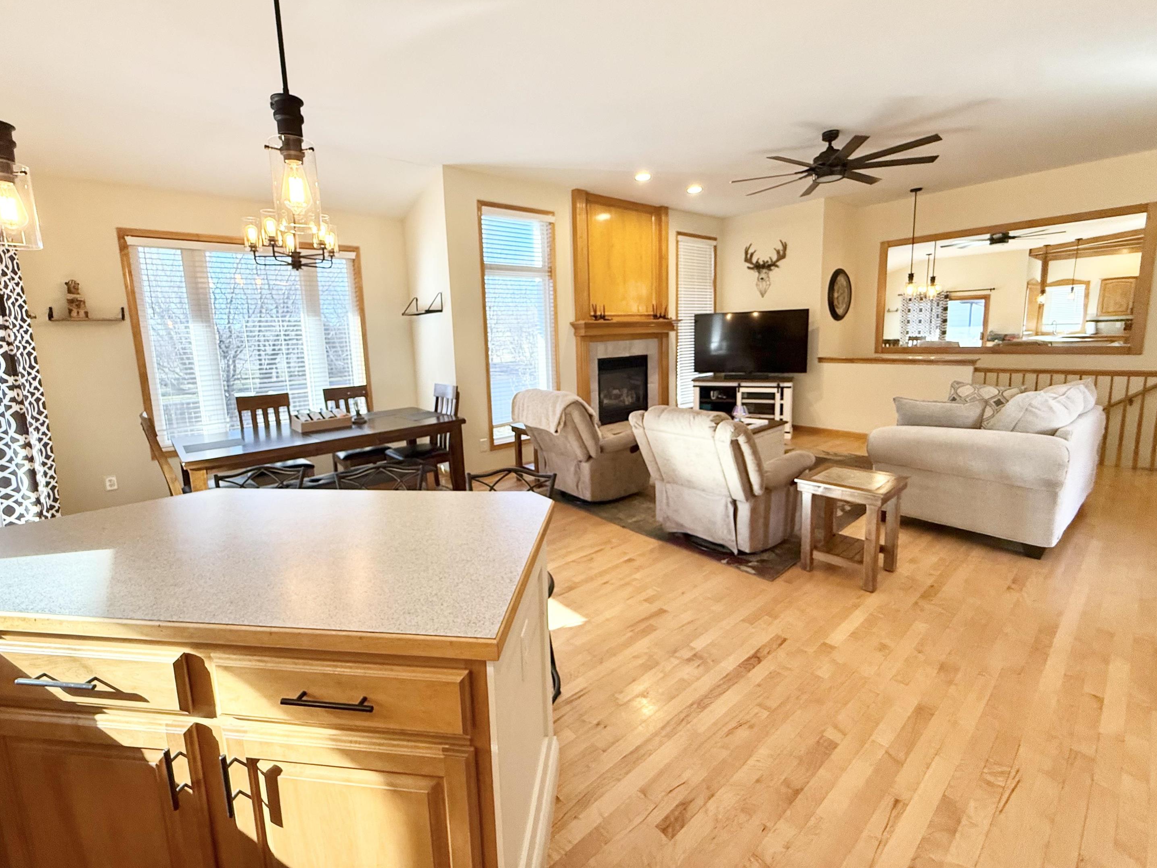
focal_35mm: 15
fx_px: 501
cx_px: 555
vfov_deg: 81.6
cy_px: 403
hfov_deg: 98.1
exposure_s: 1/120
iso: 200
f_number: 2.2
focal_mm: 2.22
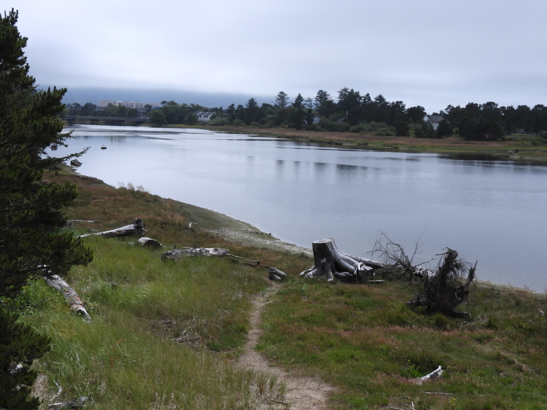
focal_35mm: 55
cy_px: 205
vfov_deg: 26.6
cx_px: 274
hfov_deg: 34.9
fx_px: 869
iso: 100
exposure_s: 1/1600
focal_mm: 9.8
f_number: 3.5
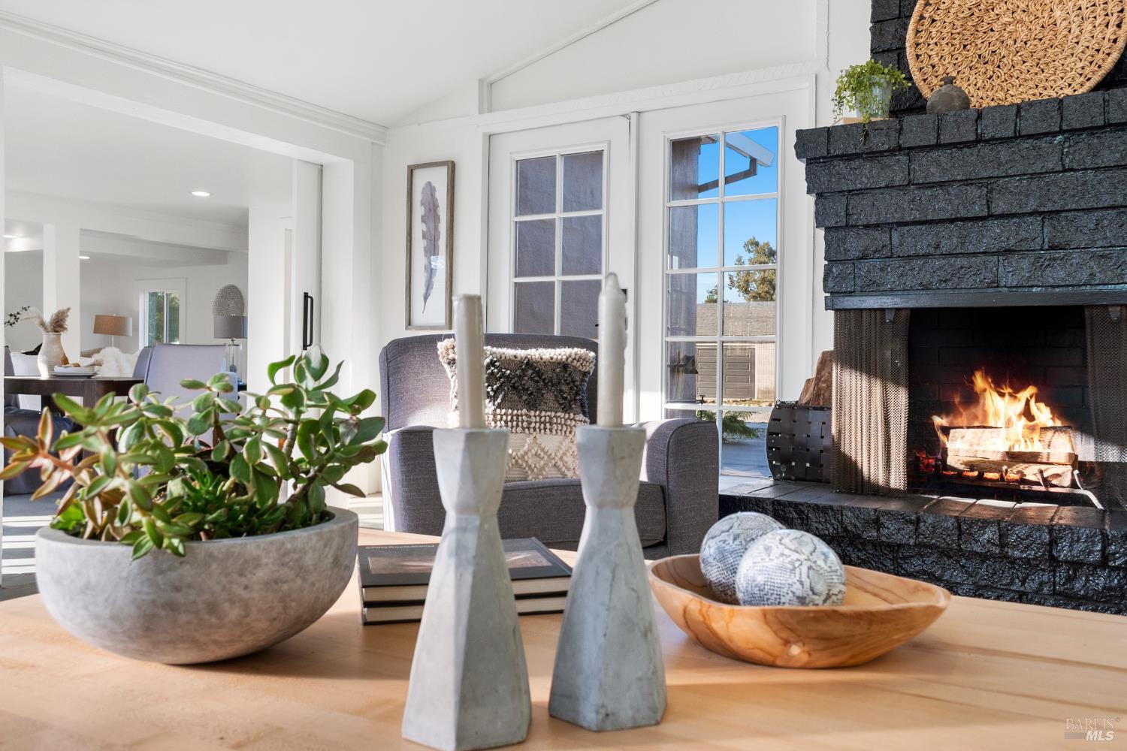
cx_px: 564
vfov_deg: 43.6
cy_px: 376
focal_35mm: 30
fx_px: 939
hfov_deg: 61.9
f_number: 8
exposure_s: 1/30
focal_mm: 20
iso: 320
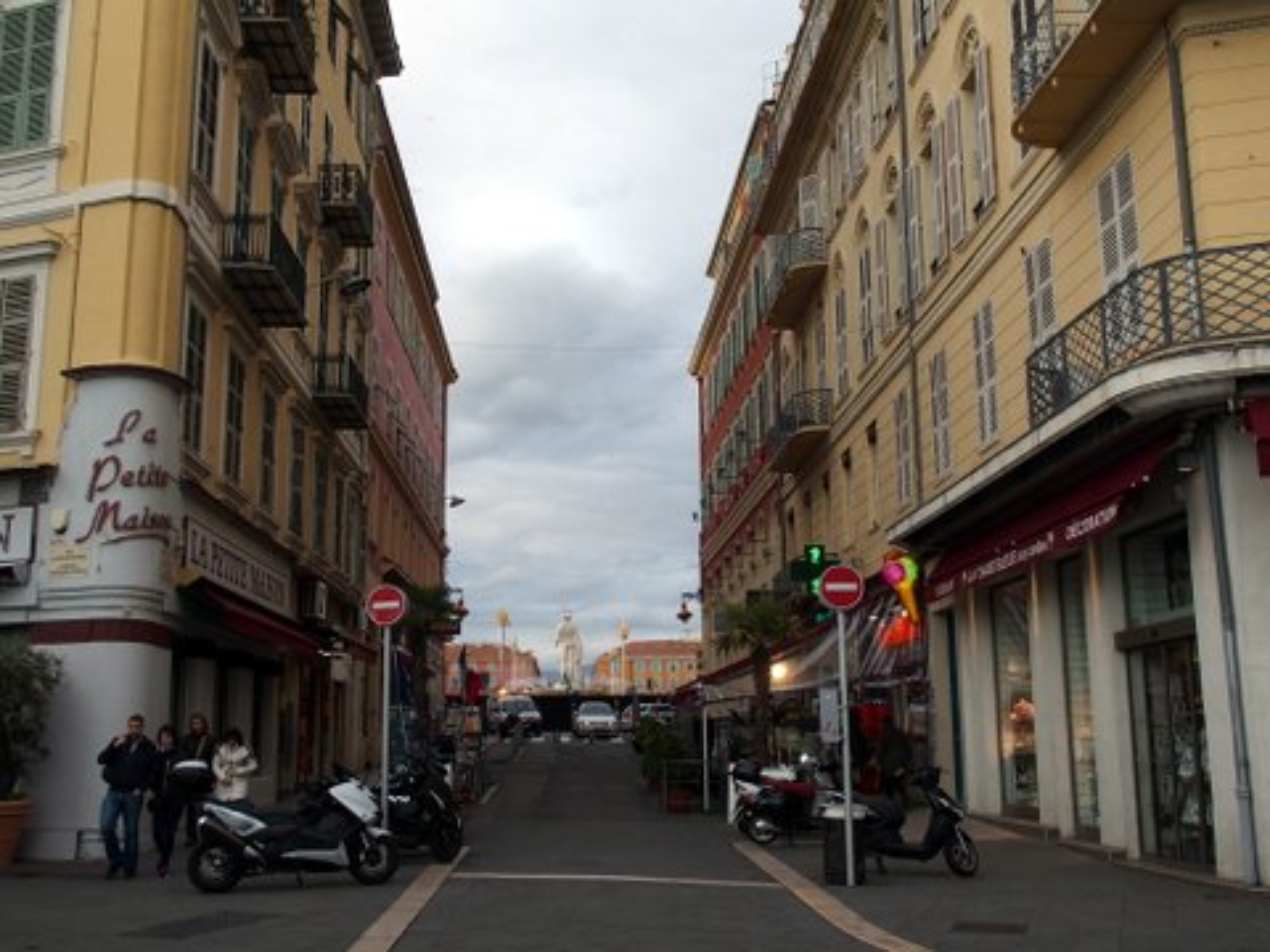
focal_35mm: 38
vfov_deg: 37.7
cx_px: 635
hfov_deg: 49.0
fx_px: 1394
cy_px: 476
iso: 100
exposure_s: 1/200
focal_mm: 8.1
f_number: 3.5
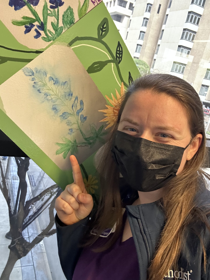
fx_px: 243
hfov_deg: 46.8
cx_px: 105
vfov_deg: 60.0
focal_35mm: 30
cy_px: 140
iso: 320
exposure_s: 1/30
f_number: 1.9
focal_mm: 2.69
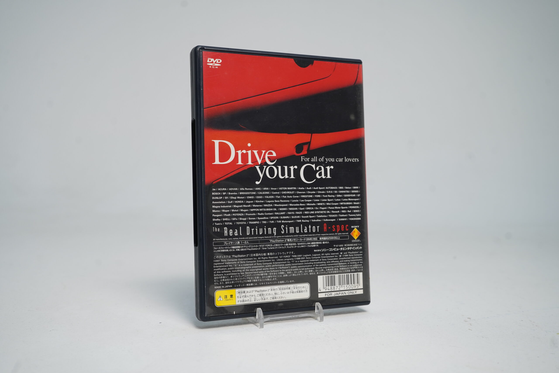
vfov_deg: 37.9
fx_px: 543
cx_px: 280
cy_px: 186
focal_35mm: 35
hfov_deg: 54.4
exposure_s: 1/40
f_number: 6.3
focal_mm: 35
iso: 320
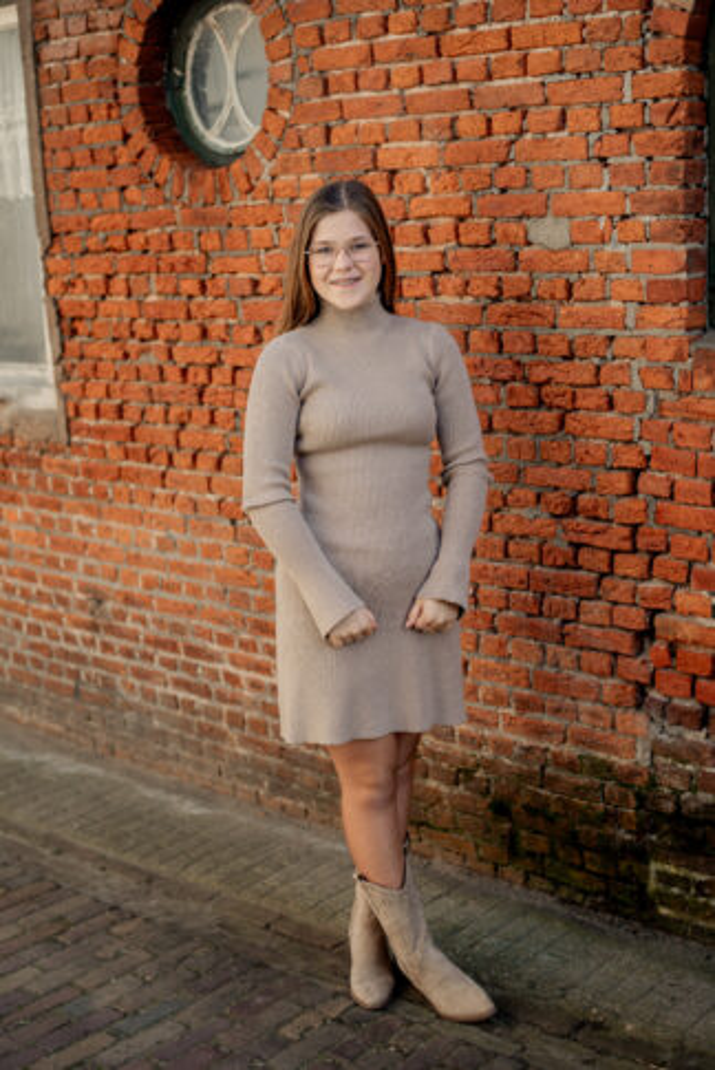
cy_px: 535
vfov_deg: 39.6
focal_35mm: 50
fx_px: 1487
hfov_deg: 27.0
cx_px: 358
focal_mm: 50
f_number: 2.5
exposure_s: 1/800
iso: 160
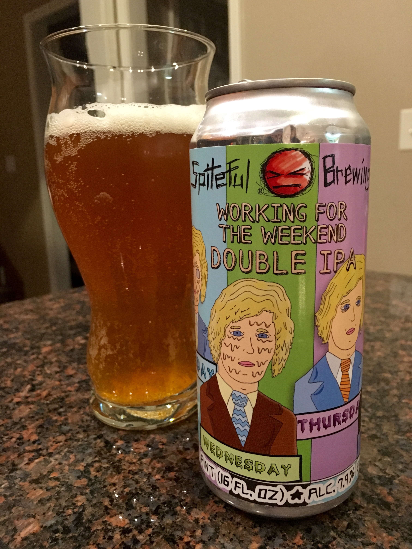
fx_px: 460
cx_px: 206
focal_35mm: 29
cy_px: 274
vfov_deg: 61.7
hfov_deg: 48.2
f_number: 2.2
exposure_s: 1/15
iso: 250
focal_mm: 4.15
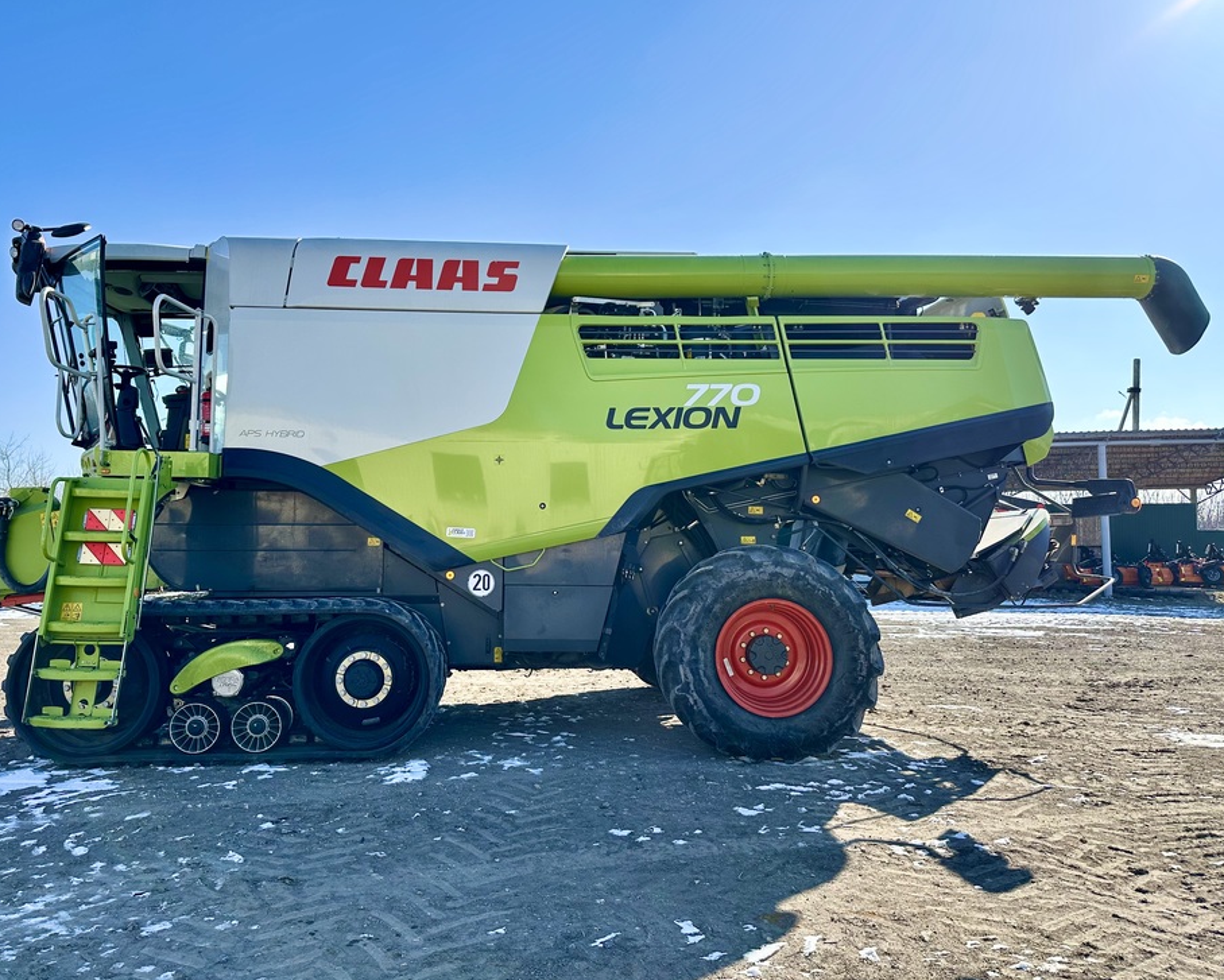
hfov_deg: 65.9
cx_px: 562
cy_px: 480
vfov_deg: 55.0
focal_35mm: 26
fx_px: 942
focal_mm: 6.86
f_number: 1.78
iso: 80
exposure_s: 1/2660
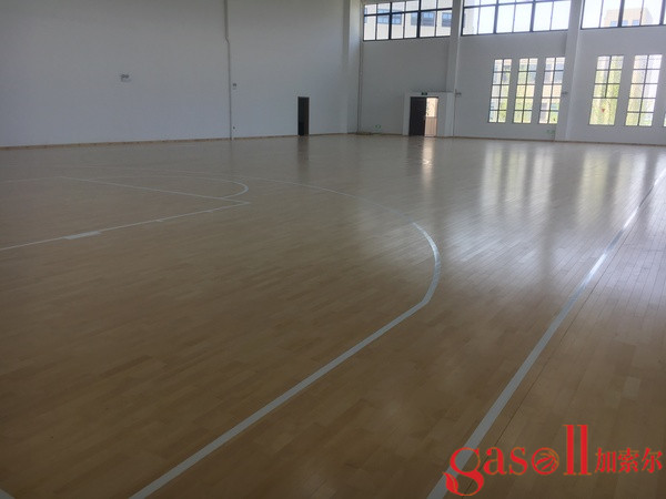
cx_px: 333
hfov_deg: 61.7
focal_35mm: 29
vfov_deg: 48.2
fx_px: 558
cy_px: 250
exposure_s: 1/100
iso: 25
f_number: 2.2
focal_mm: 4.15
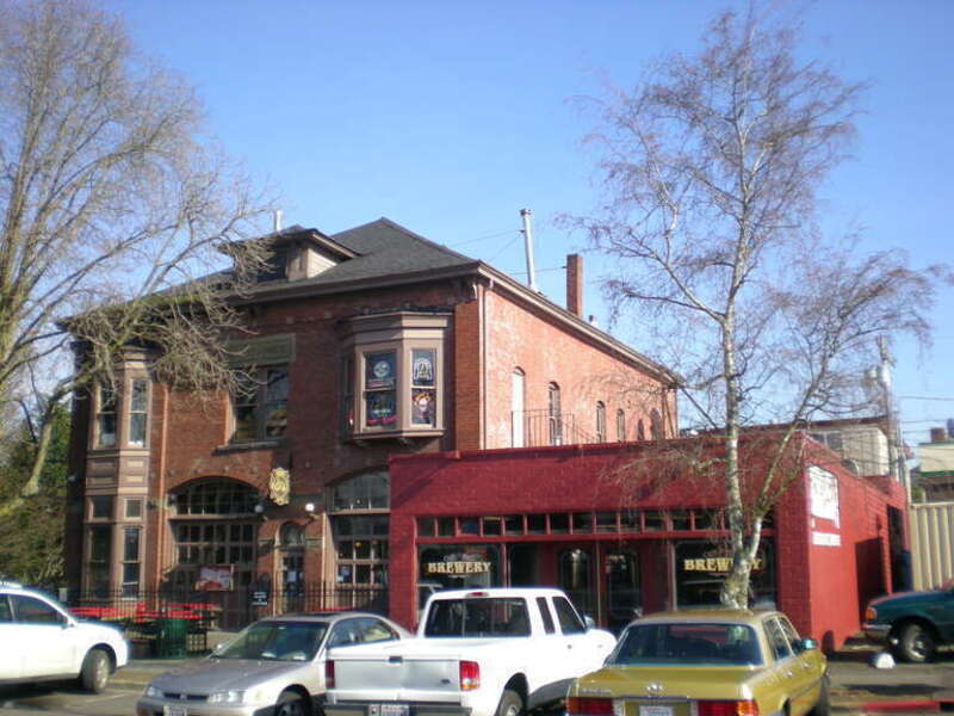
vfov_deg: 37.7
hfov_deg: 49.0
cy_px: 358
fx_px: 1047
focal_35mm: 38
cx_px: 477
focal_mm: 6.3
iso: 50
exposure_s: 1/383
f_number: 3.1
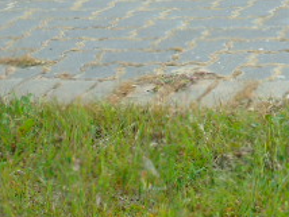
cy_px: -80
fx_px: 2349
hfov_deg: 7.0
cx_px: 323
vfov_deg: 5.3
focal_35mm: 281
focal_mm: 17
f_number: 4.3
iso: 80
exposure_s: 1/160
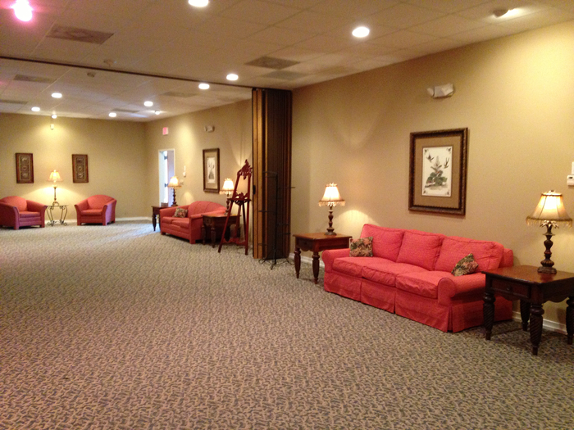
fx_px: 547
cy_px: 215
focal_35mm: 33
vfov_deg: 42.9
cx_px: 287
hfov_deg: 55.4
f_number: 2.4
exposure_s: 1/17
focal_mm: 4.13
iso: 400
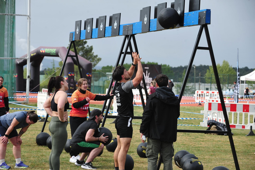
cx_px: 128
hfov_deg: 17.1
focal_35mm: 120
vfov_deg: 11.4
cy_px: 85
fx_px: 850
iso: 320
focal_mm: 120
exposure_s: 1/640
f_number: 7.1
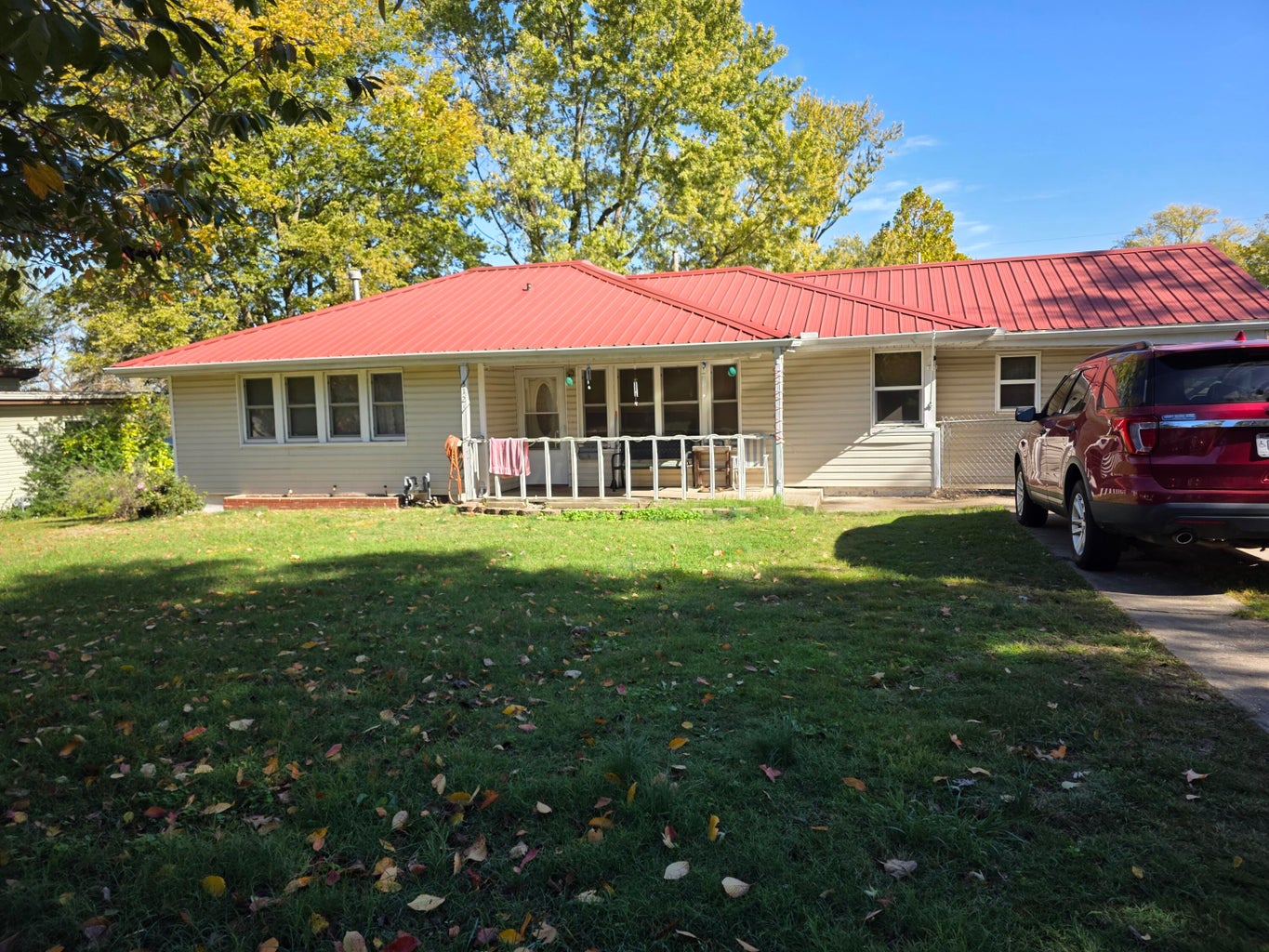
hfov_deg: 73.9
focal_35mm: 23
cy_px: 476
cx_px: 634
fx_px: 843
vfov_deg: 58.9
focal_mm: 6.3
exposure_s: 1/1780
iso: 80
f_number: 1.7
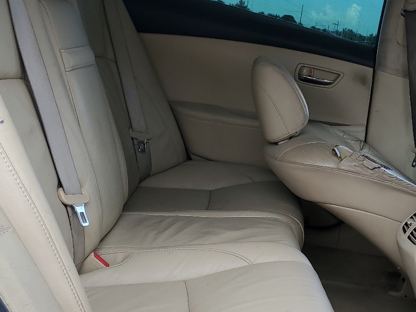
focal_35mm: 54
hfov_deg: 34.1
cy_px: 167
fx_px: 649
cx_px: 350
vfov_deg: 27.0
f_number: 1.5
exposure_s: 1/294
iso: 50
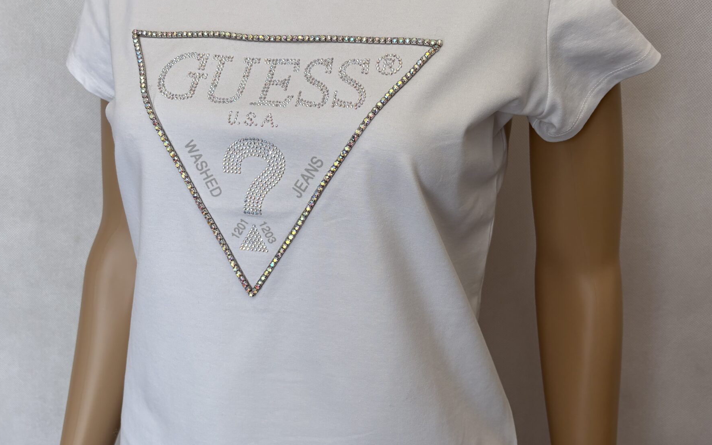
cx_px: 351
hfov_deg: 49.3
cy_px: 181
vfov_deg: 31.9
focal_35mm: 40
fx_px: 776
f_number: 1.6
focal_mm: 5.96
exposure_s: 1/100
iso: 50
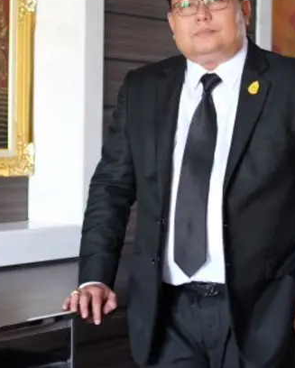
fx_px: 1036
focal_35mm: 95
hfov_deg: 16.2
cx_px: 95
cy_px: 142
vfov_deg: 20.1
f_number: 1.4
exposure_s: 1/200
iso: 1600
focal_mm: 35
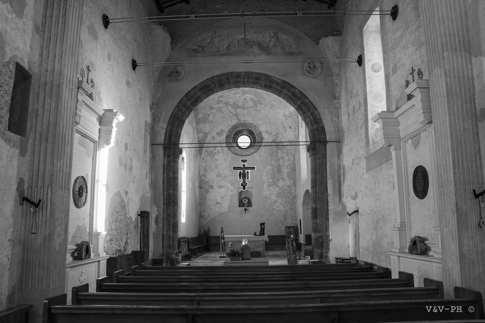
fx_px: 364
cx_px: 242
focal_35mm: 27
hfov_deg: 67.4
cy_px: 162
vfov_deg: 47.9
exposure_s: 1/80
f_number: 11
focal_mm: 18
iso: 800
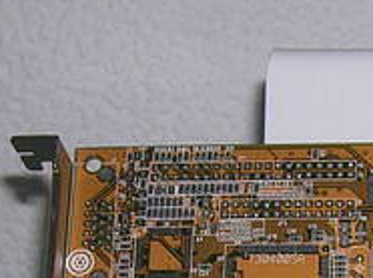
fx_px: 1410
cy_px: 328
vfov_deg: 11.1
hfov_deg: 14.7
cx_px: 419
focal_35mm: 131
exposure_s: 1/60.1
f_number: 2.8
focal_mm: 5.8
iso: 50
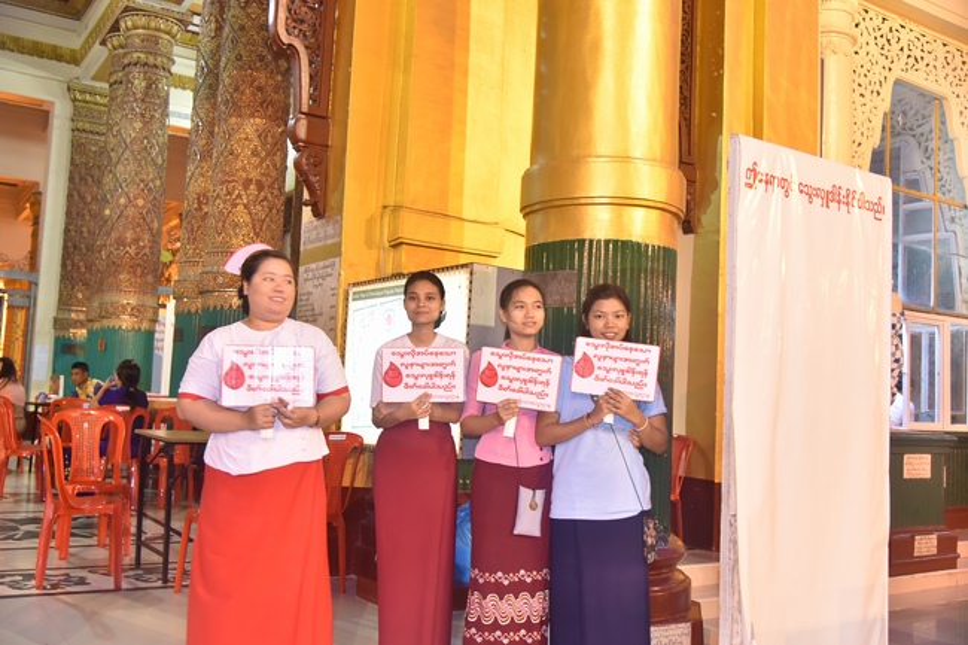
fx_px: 914
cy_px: 322
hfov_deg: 55.8
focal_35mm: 34
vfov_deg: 38.9
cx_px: 484
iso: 1000
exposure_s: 1/10
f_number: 4
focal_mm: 34
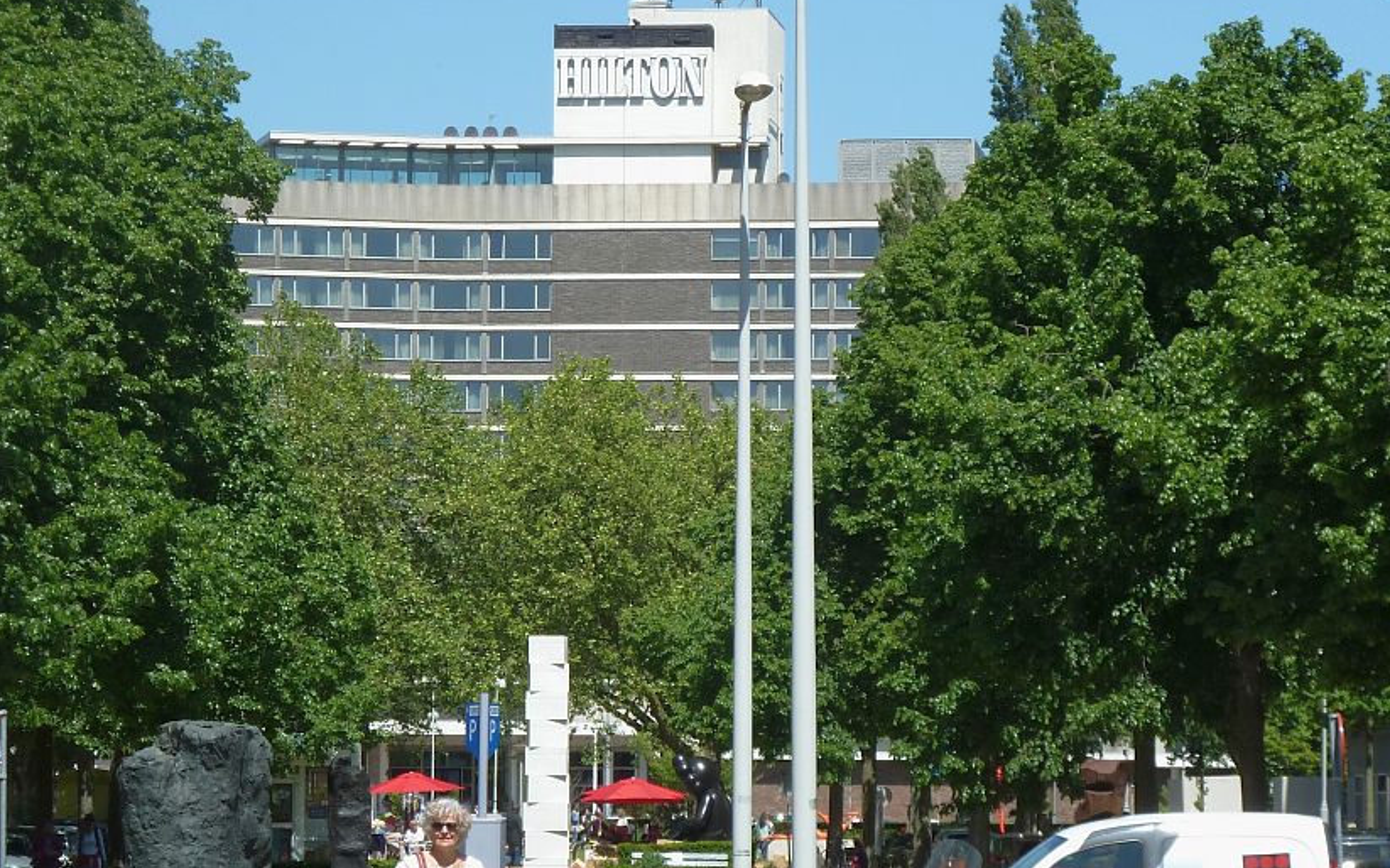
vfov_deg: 8.3
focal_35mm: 157
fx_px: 5946
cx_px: 635
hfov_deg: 13.3
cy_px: 517
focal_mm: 19.5
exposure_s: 1/320
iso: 80
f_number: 4.4
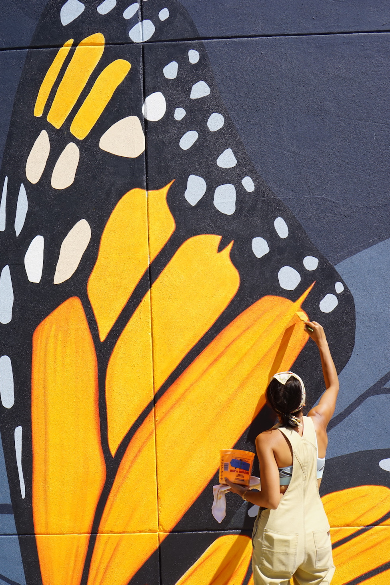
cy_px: 299
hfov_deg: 24.2
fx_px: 910
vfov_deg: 35.6
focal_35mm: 56
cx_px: 183
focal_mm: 35
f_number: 13
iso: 100
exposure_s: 1/80
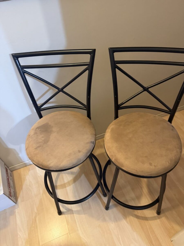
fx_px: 170
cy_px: 123
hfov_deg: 56.8
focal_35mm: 24
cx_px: 92
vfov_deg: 71.6
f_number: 1.78
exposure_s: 1/40
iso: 640
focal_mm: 6.76
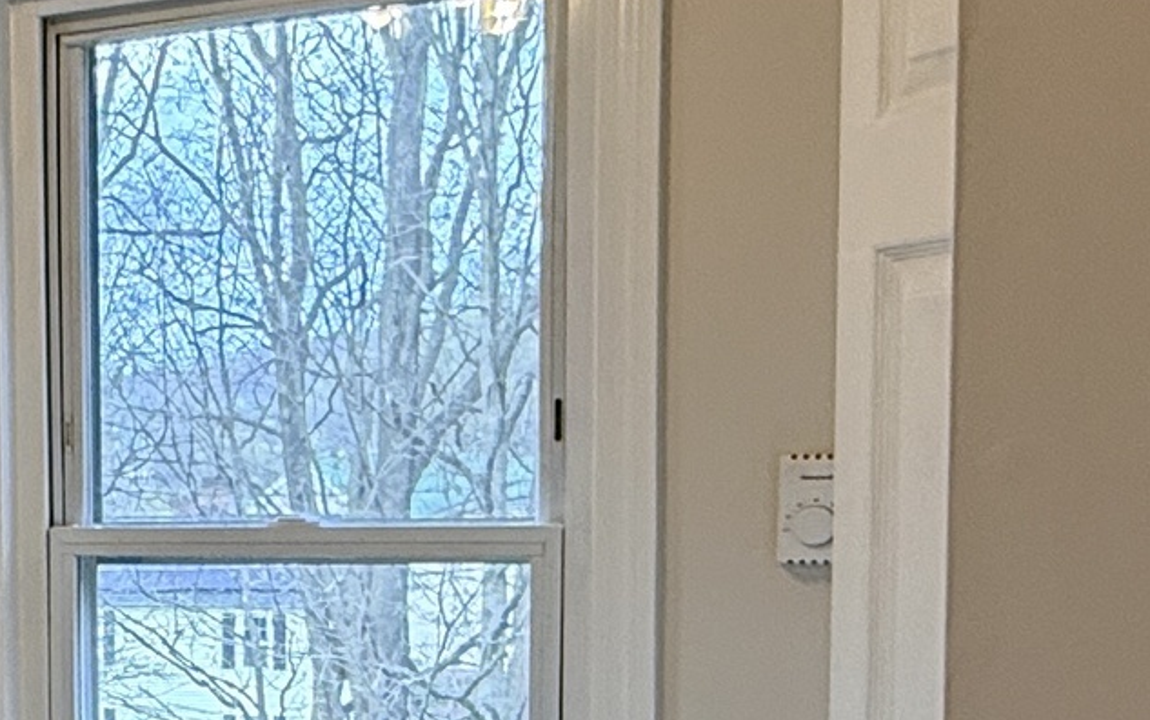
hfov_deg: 25.2
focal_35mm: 72
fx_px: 2257
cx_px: -287
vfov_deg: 17.8
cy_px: 680
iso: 100
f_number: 2.2
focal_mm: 2.22
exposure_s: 1/120
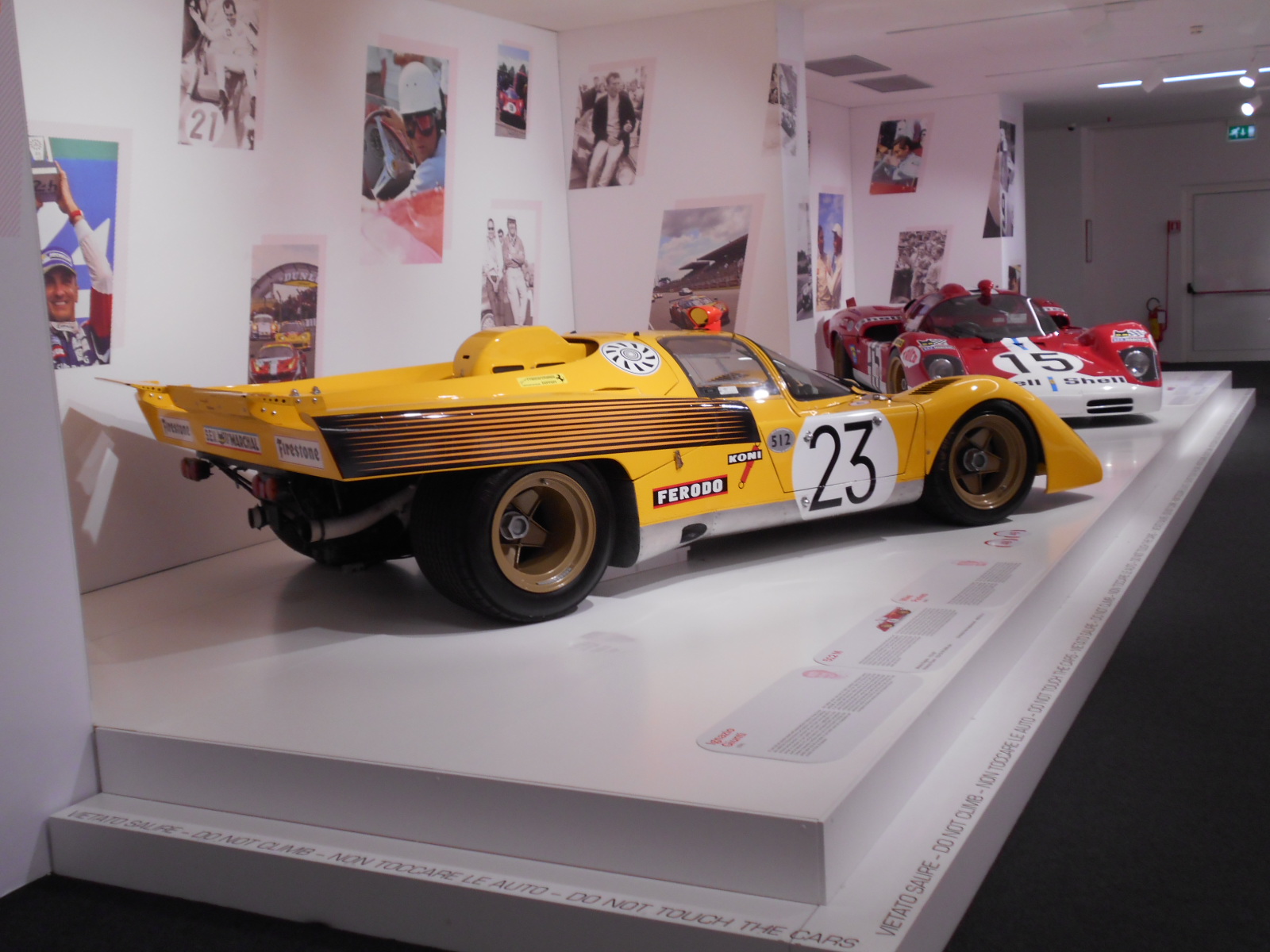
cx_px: 635
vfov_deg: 36.8
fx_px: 1431
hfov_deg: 47.9
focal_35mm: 39
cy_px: 476
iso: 140
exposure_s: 1/30
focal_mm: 6.7
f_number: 3.9
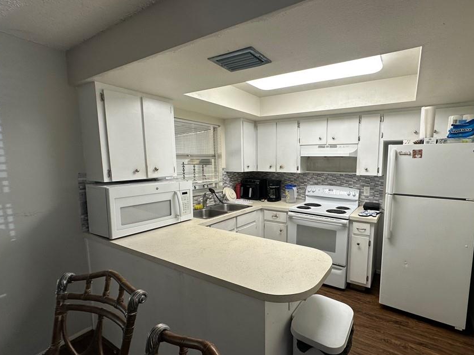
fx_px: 233
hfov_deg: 90.1
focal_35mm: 17
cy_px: 186
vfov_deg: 74.7
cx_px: 281
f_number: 2.2
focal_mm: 2.22
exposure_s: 1/120
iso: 80
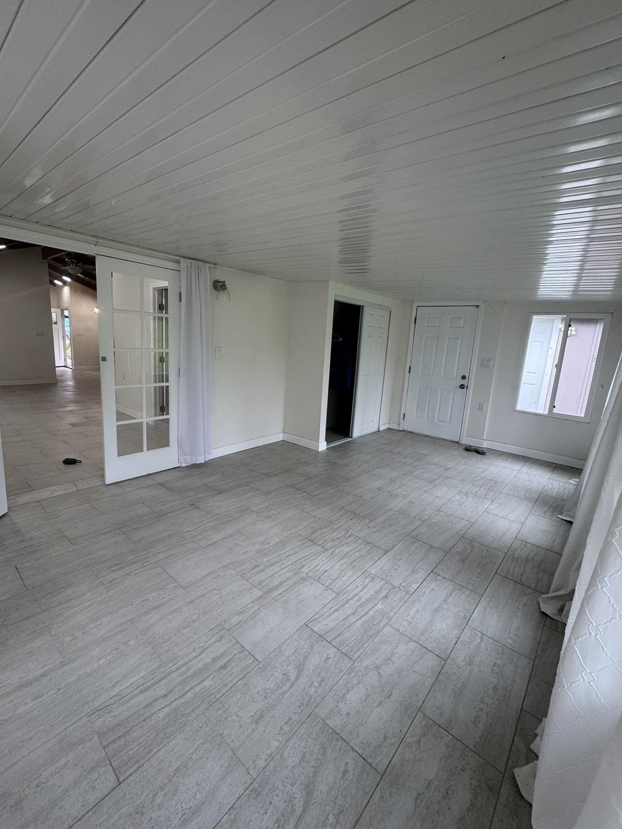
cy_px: 402
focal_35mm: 15
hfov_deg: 81.7
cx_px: 298
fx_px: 359
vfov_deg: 98.1
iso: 125
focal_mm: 2.22
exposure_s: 1/120
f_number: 2.2
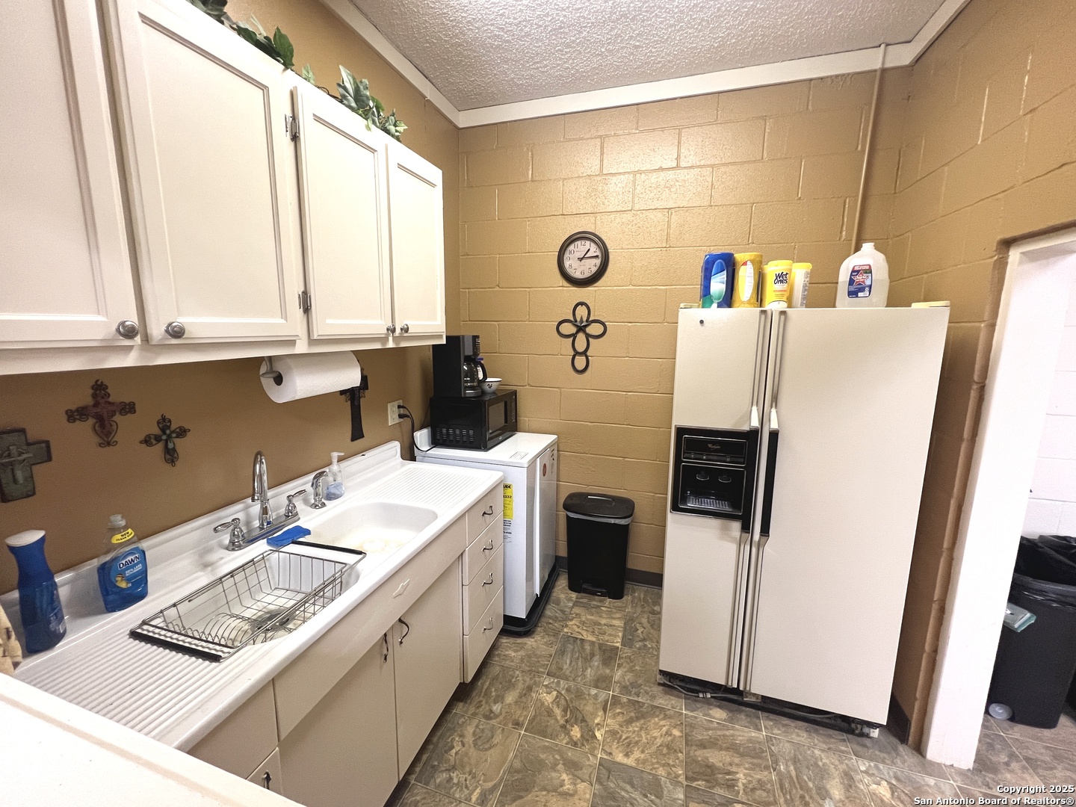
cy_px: 404
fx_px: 404
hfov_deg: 106.2
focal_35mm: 13
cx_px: 538
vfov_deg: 89.9
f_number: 1.8
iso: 200
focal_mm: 1.57
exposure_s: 1/60
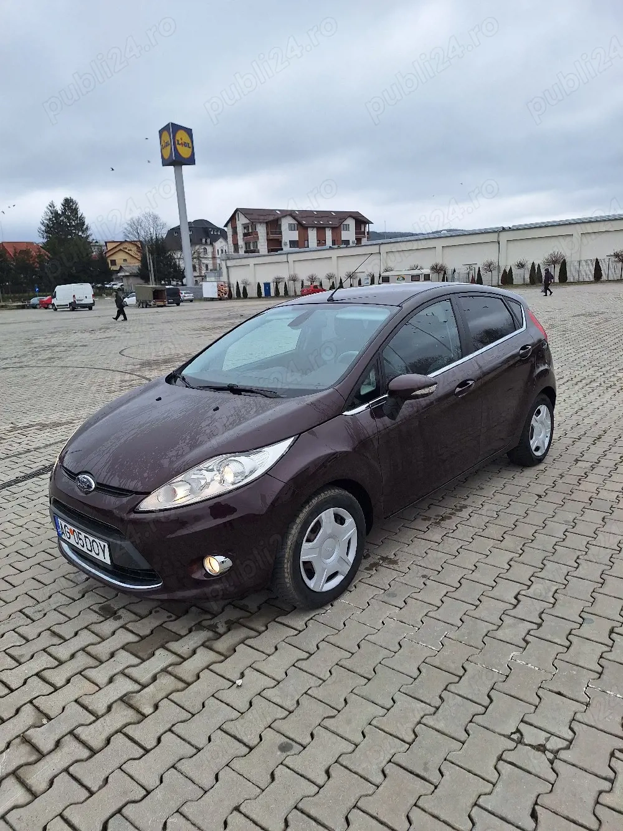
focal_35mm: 23
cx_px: 312
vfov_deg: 73.9
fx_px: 552
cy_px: 416
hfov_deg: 58.9
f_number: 1.8
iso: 40
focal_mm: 5.54
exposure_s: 1/833
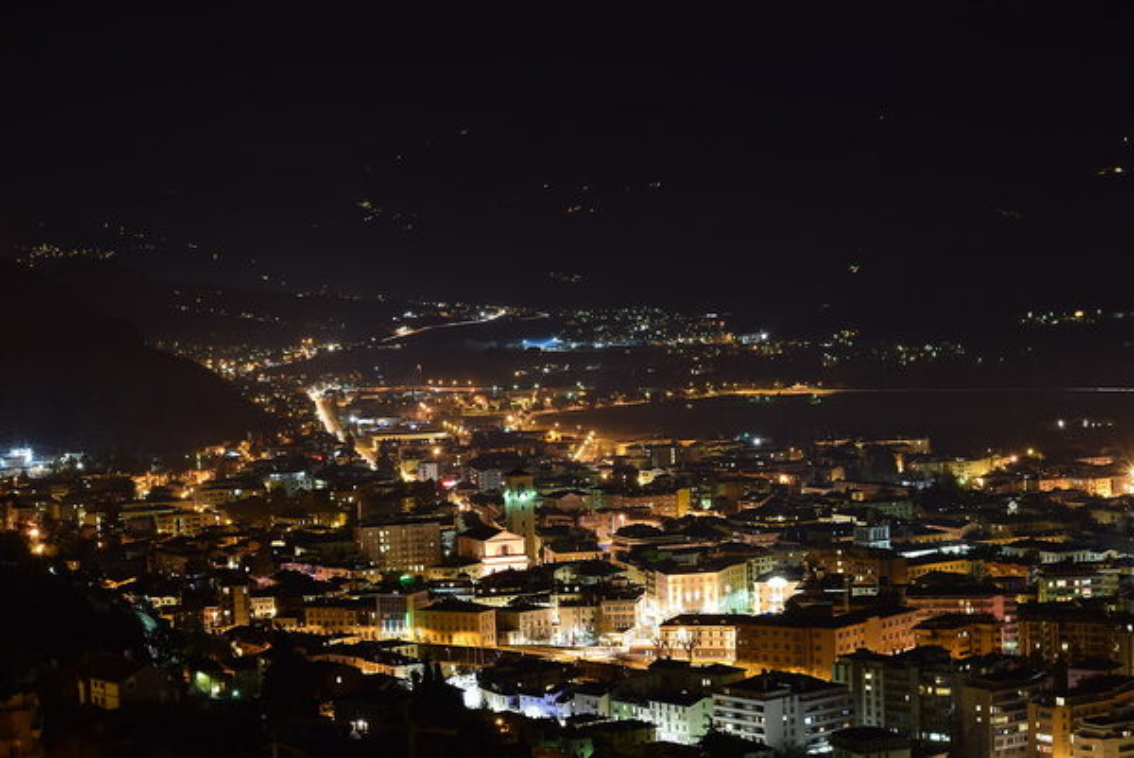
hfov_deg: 27.0
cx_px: 567
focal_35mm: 75
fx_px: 2364
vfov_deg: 18.2
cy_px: 379
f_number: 11
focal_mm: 50
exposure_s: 30
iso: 100
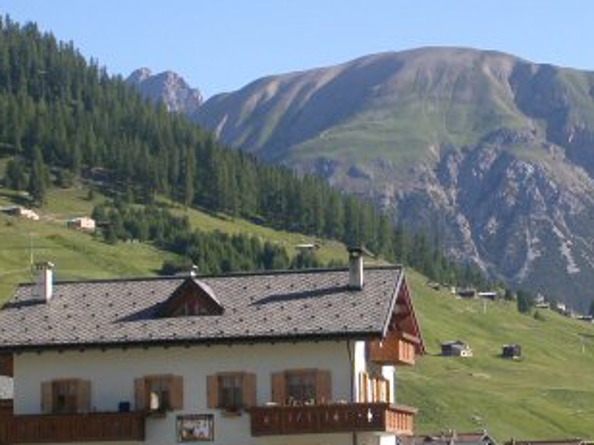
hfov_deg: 13.7
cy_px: 218
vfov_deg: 10.3
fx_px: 2471
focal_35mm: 144
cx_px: 380
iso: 100
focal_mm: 16.8
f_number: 4.8
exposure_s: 1/298
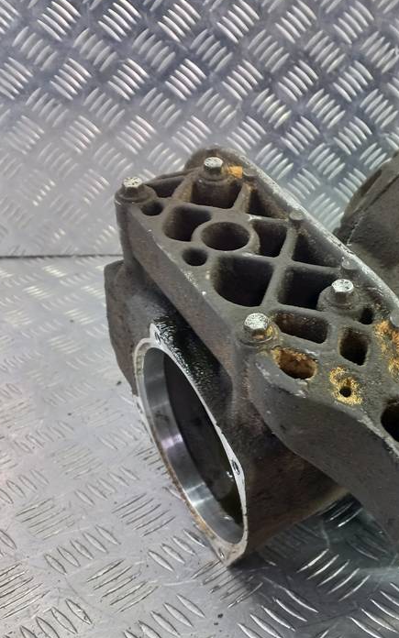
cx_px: 367
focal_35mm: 39
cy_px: 339
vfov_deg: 50.4
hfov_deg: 31.1
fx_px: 679
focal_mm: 4.6
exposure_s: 1/50
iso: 125
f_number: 1.8
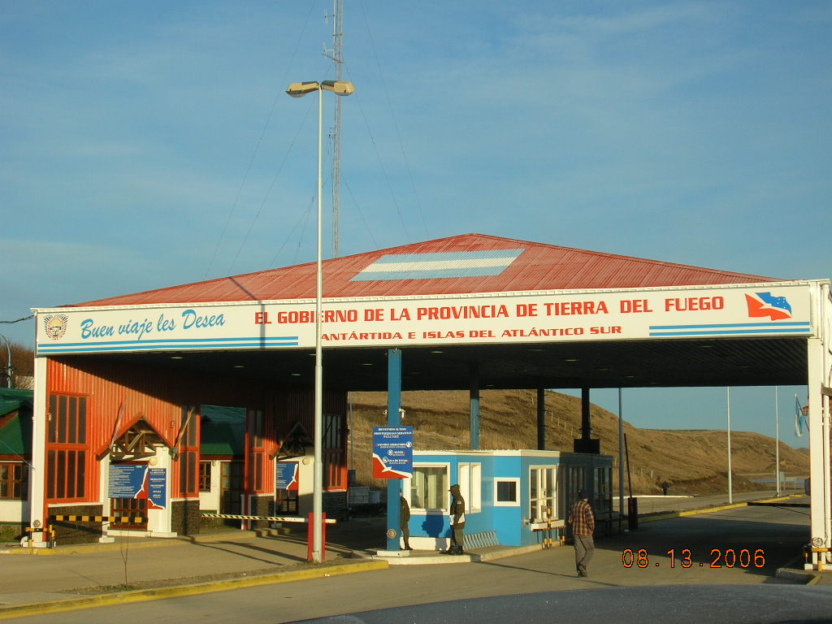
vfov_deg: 23.7
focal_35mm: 62
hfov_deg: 31.2
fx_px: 1490
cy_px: 312
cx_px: 416
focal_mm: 10.2
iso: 50
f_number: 3.6
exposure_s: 1/498
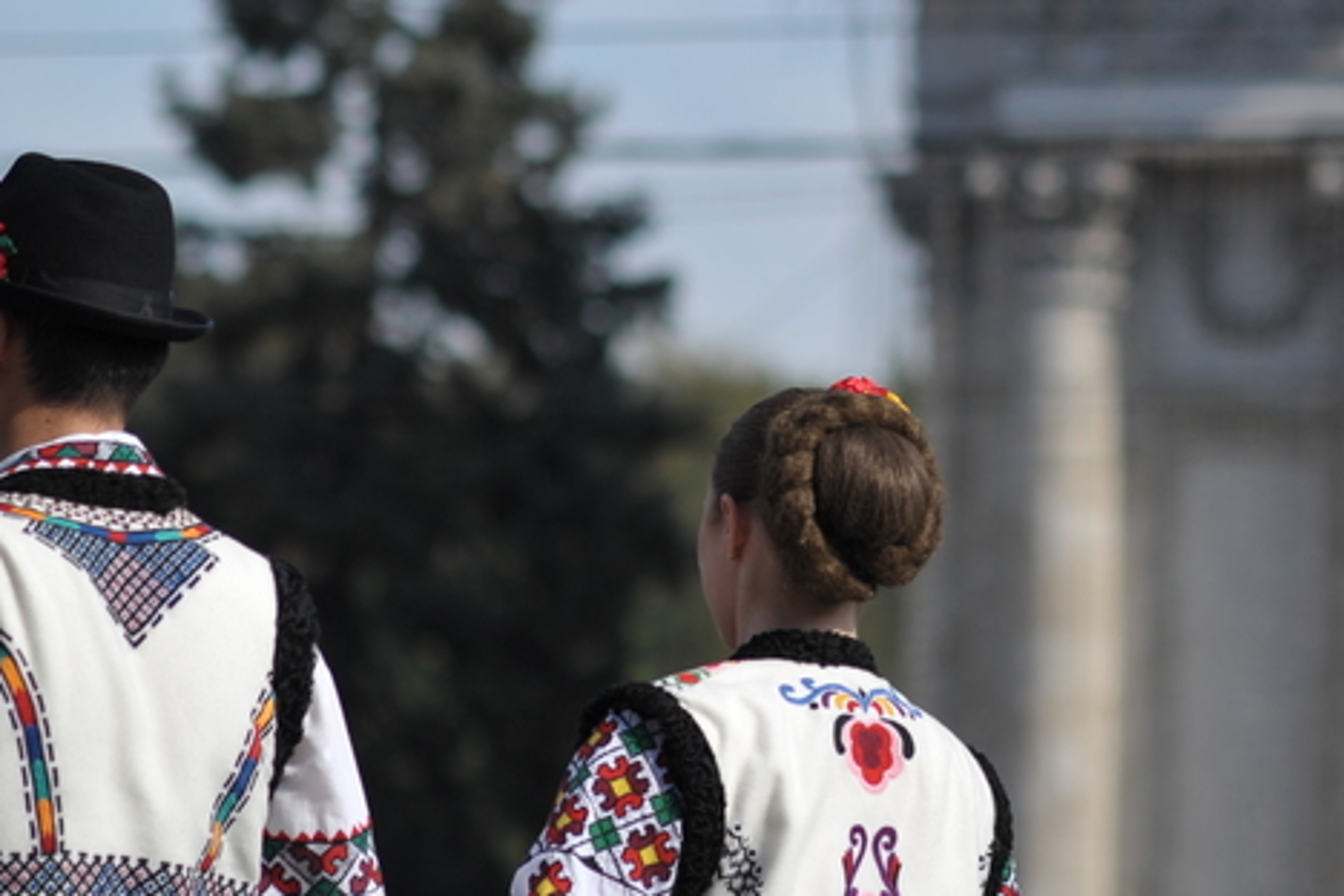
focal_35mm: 218
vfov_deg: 6.3
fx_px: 8138
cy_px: 49
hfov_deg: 9.4
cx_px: 1462
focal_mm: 85
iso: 200
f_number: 2.2
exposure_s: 1/6400
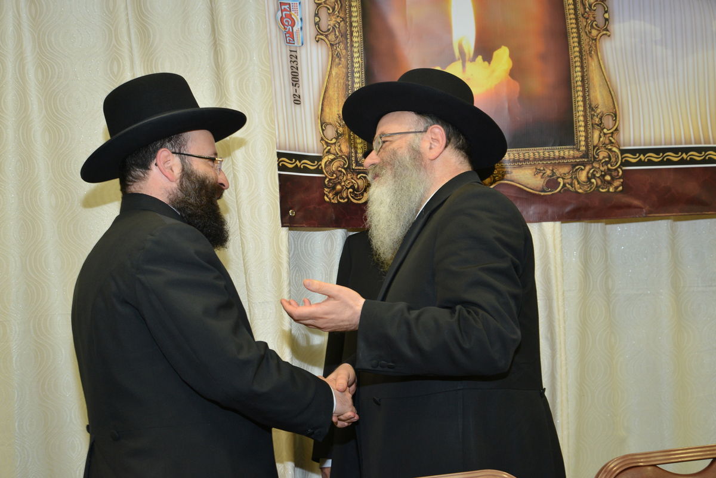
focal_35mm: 42
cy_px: 239
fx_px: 835
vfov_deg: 31.9
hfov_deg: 46.4
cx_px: 358
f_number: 5
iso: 1000
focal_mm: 42
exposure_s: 1/80
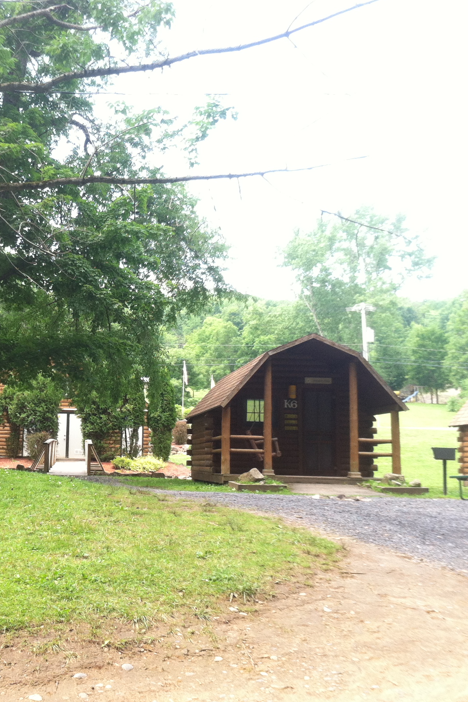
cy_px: 349
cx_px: 87
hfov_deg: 26.9
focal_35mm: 49
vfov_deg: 40.3
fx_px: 955
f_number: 2.8
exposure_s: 1/124
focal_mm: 3.85
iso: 80
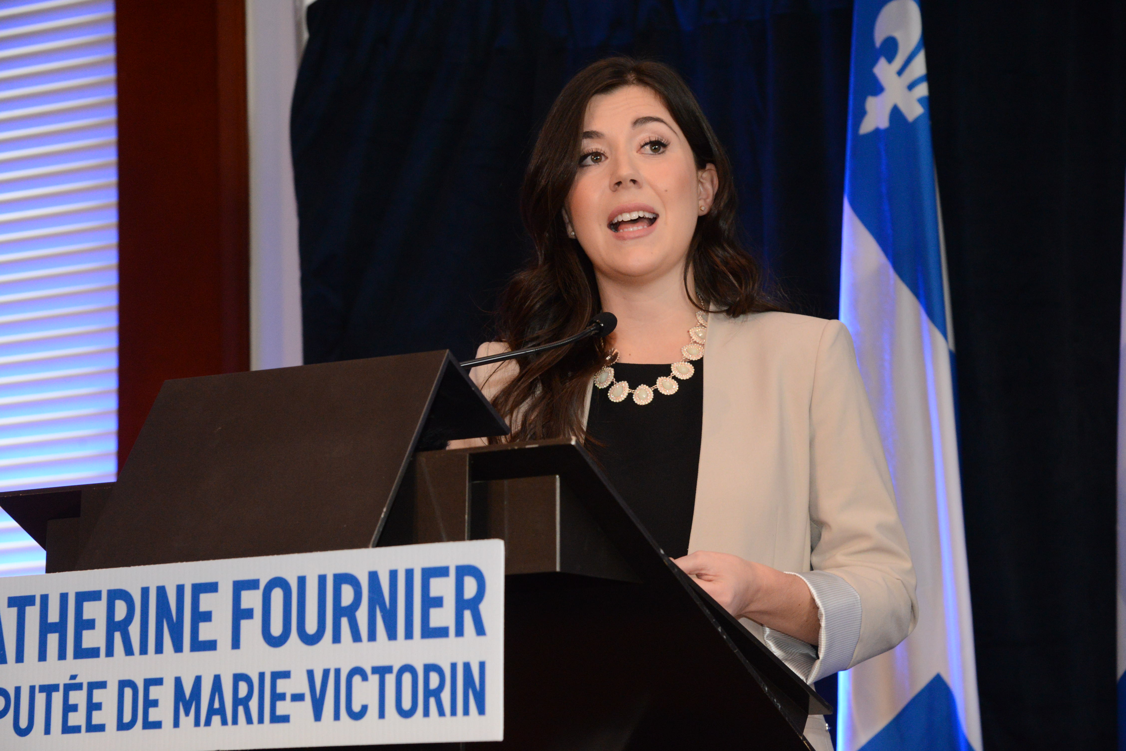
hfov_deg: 20.8
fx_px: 3065
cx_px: 563
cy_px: 376
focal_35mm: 98
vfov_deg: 14.0
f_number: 7.1
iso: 4000
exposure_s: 1/100
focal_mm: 98
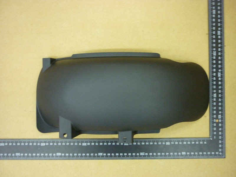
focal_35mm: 33
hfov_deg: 55.4
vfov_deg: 42.9
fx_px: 225
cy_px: 88
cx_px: 118
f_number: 2.8
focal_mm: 5.5
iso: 400
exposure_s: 1/13
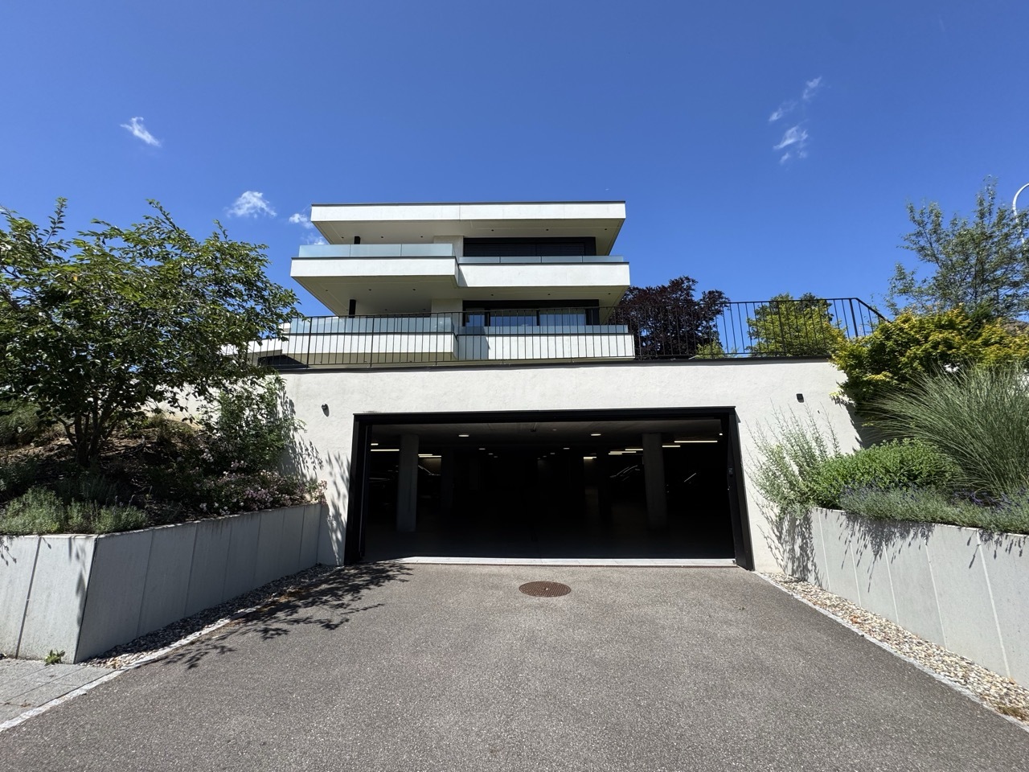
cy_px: 386
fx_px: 416
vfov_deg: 85.7
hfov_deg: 102.1
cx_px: 514
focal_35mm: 14
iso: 50
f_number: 2.2
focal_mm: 2.22
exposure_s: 1/1748
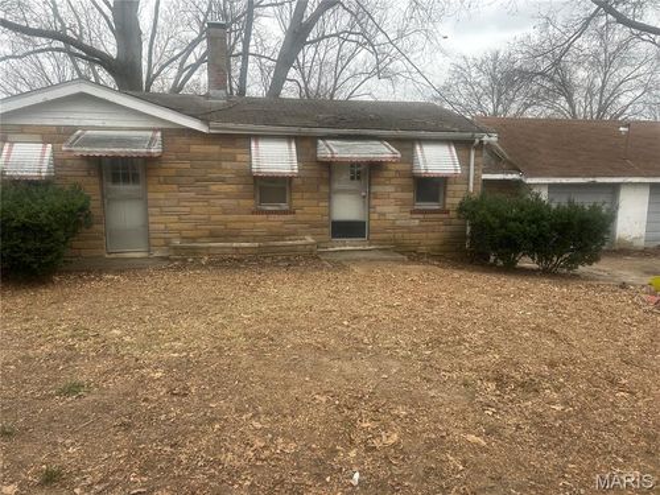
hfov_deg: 67.3
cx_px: 330
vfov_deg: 53.1
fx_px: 496
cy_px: 248
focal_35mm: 26
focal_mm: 5.7
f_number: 1.5
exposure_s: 1/597
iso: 50
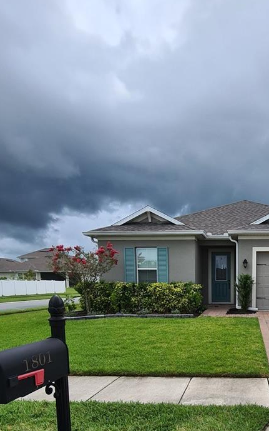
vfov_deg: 70.2
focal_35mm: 24
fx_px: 281
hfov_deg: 47.4
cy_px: 319
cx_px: 227
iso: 50
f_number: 2.2
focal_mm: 2.2
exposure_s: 1/1820
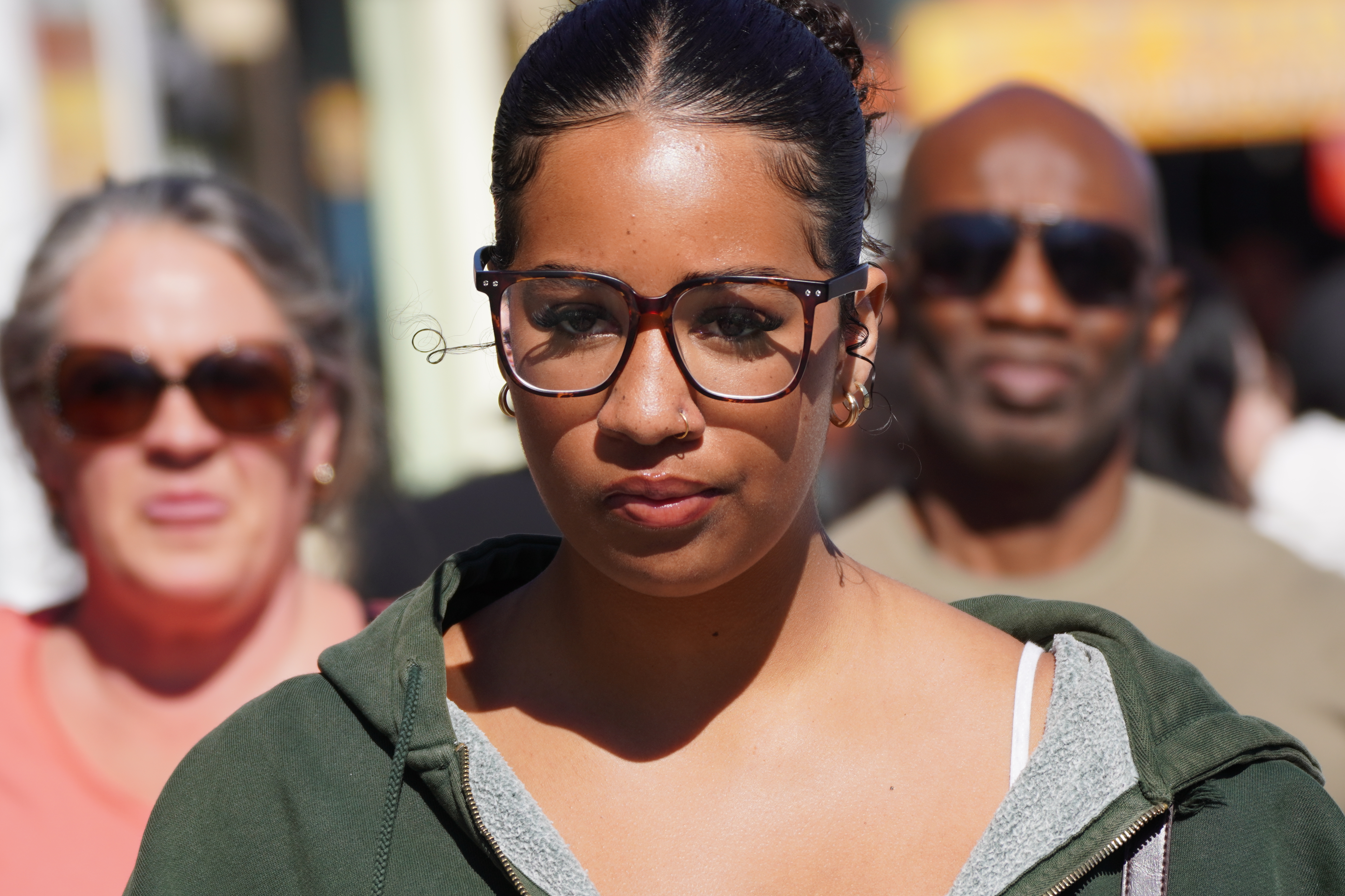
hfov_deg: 6.2
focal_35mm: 334
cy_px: 426
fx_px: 12464
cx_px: 685
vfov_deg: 4.1
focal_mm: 169
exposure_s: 1/640
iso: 100
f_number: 5.6
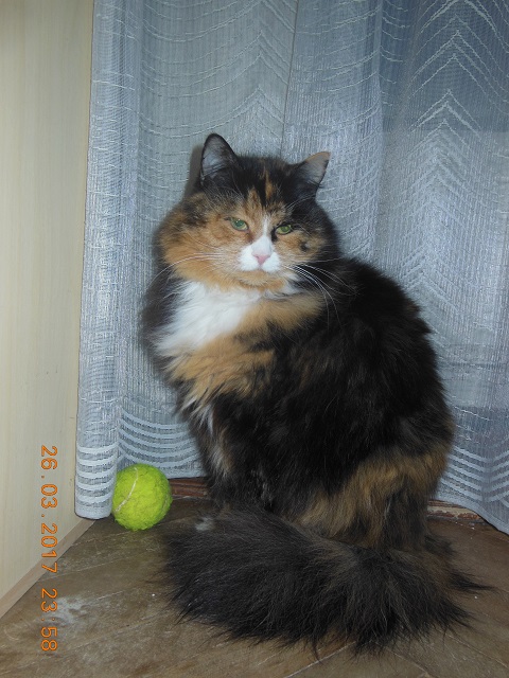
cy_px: 339
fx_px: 667
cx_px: 254
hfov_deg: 41.8
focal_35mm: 34
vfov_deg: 54.0
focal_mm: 6
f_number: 3.9
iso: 125
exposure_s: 1/30
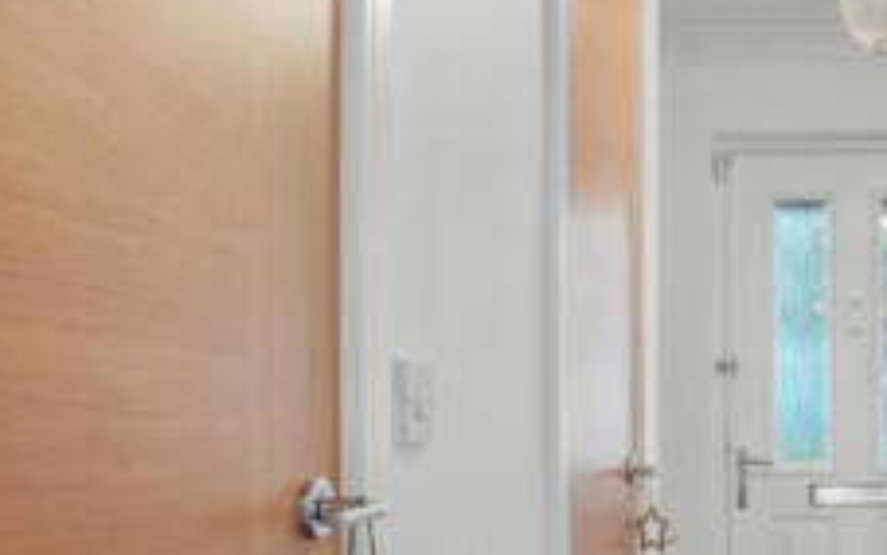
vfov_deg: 25.5
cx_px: 866
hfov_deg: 36.6
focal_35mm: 50
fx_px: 1209
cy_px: 420
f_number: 8
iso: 250
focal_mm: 17
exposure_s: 1.3
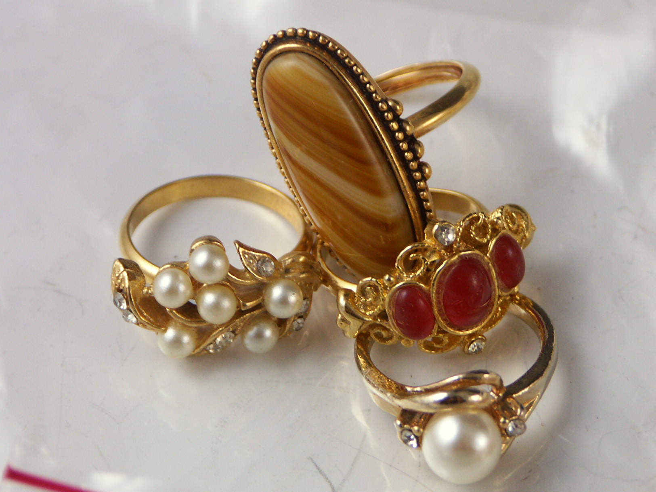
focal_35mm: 256
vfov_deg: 5.8
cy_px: 280
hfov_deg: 7.7
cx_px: 391
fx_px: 4852
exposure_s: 1/80
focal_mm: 50.8
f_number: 3.5
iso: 100
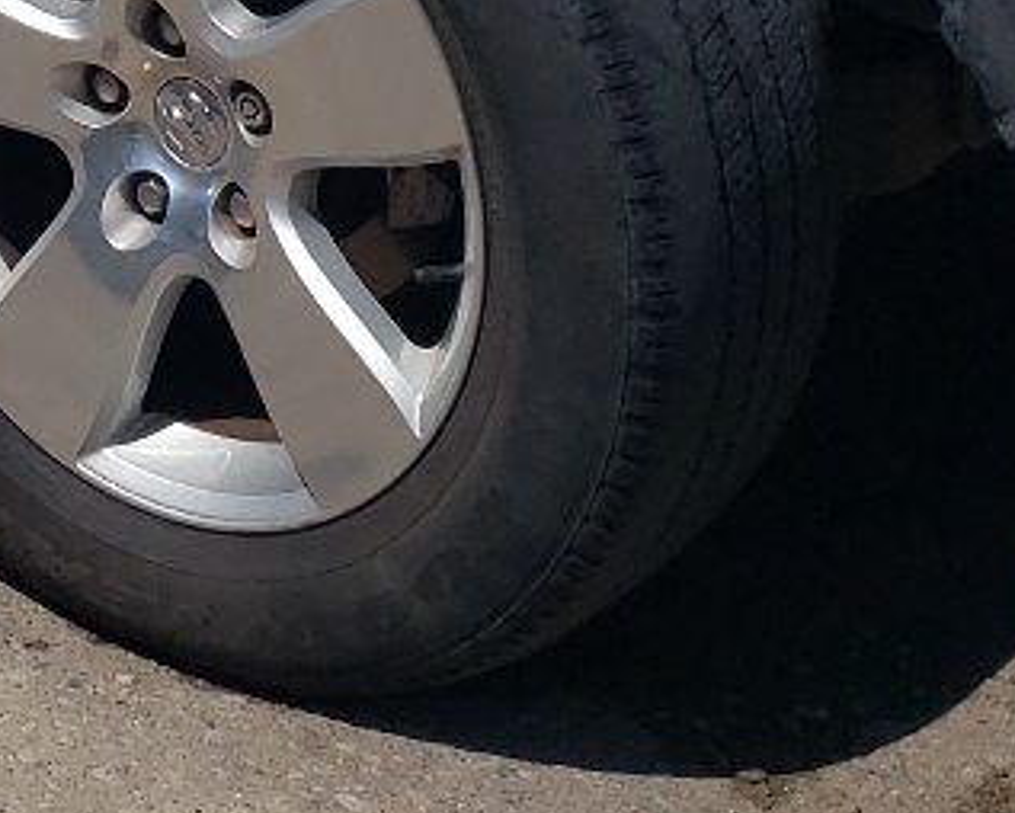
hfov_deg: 14.4
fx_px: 3847
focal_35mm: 128
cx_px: -288
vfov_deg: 11.2
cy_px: -675
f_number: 1.5
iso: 50
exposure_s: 1/10000
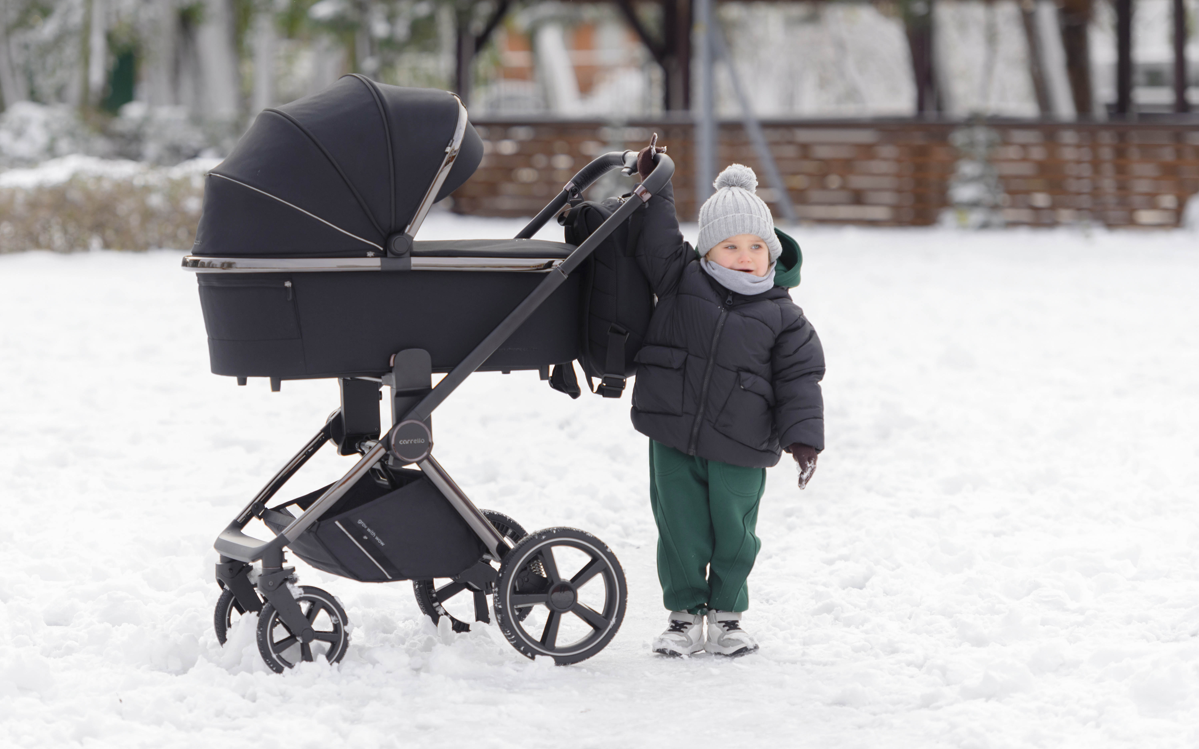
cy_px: 356
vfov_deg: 9.5
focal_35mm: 138
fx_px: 4509
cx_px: 600
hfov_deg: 15.1
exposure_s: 1/800
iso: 200
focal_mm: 135
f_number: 2.8
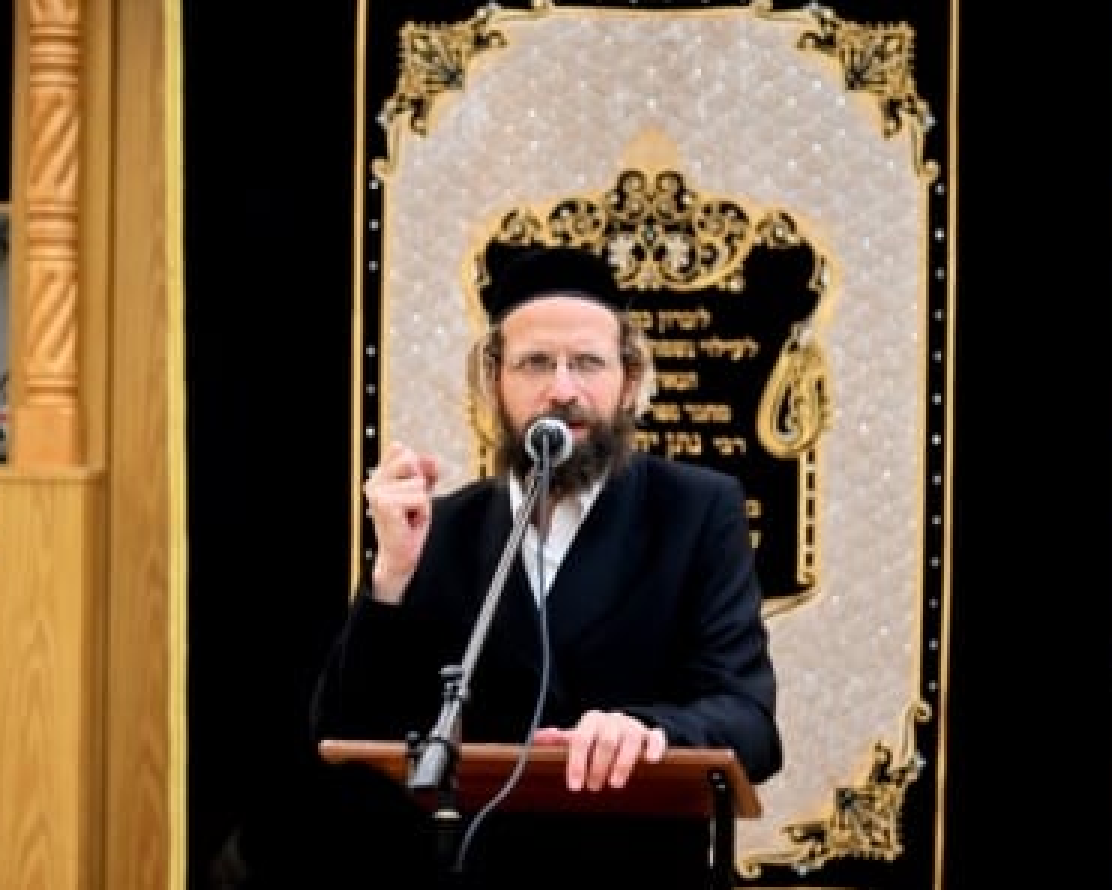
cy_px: 445
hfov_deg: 14.2
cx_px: 534
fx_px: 4477
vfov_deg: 11.4
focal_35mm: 136
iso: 1000
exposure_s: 1/320
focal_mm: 120
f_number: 4
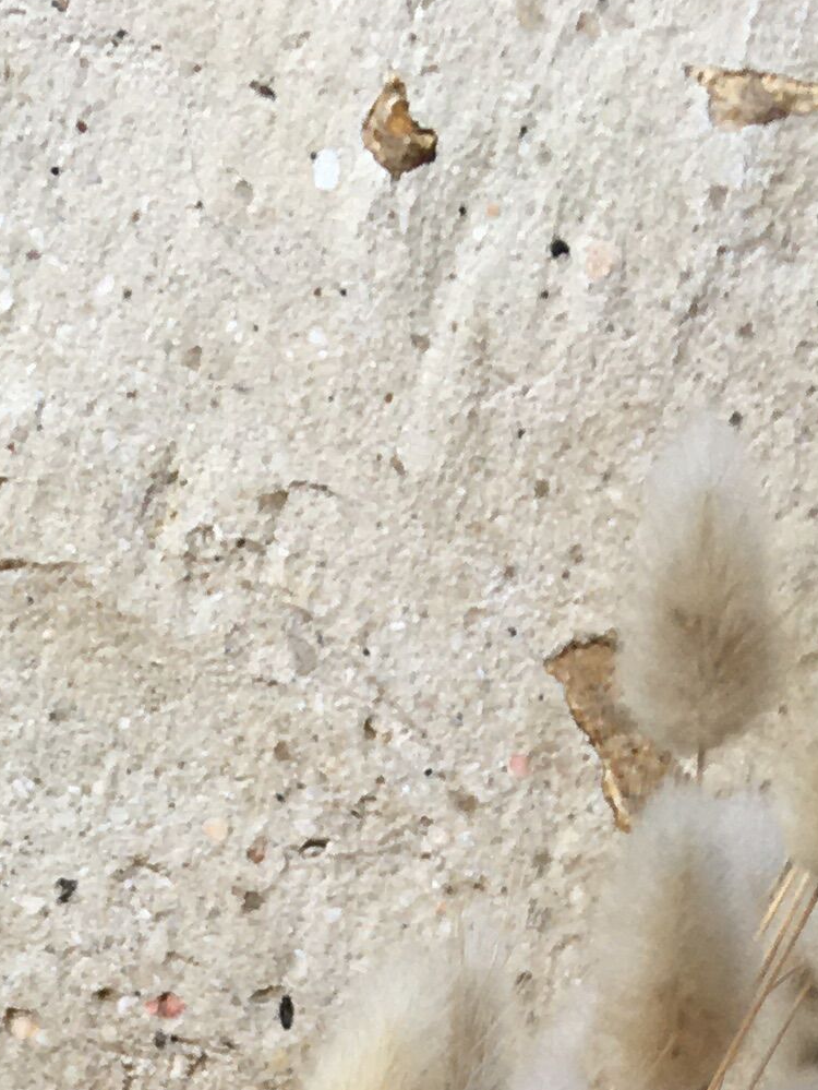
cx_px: 176
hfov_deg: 12.6
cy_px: 2084
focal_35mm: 117
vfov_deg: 14.4
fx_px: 3684
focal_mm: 4.15
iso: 40
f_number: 2.2
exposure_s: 1/100
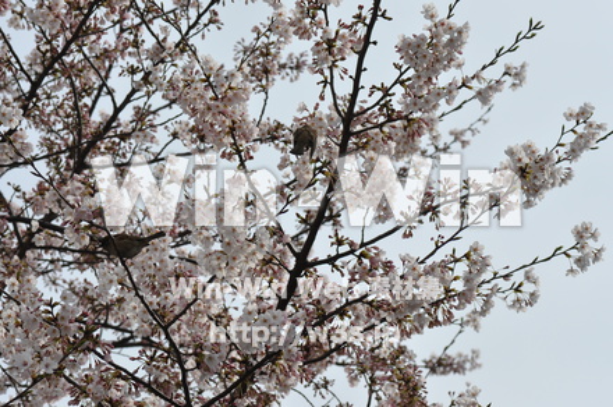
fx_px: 2295
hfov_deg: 15.2
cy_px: 204
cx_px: 306
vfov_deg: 10.1
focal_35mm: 135
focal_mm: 90
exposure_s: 1/800
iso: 200
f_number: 7.1
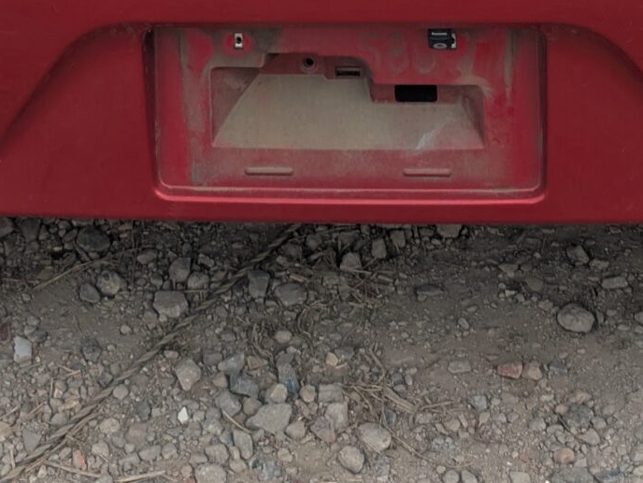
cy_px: -371
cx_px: 304
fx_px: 1729
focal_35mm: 93
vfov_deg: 14.2
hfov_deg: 21.1
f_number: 1.89
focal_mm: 5.43
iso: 47
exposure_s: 1/836
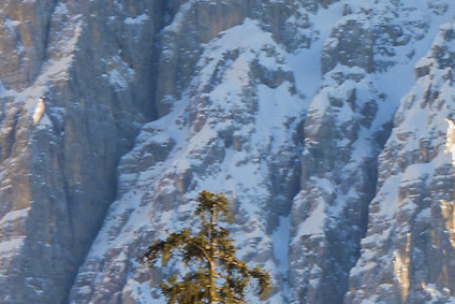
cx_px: 942
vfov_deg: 1.6
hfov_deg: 2.4
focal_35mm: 849
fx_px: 10733
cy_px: -82
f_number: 22
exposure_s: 1/50
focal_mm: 150
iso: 200
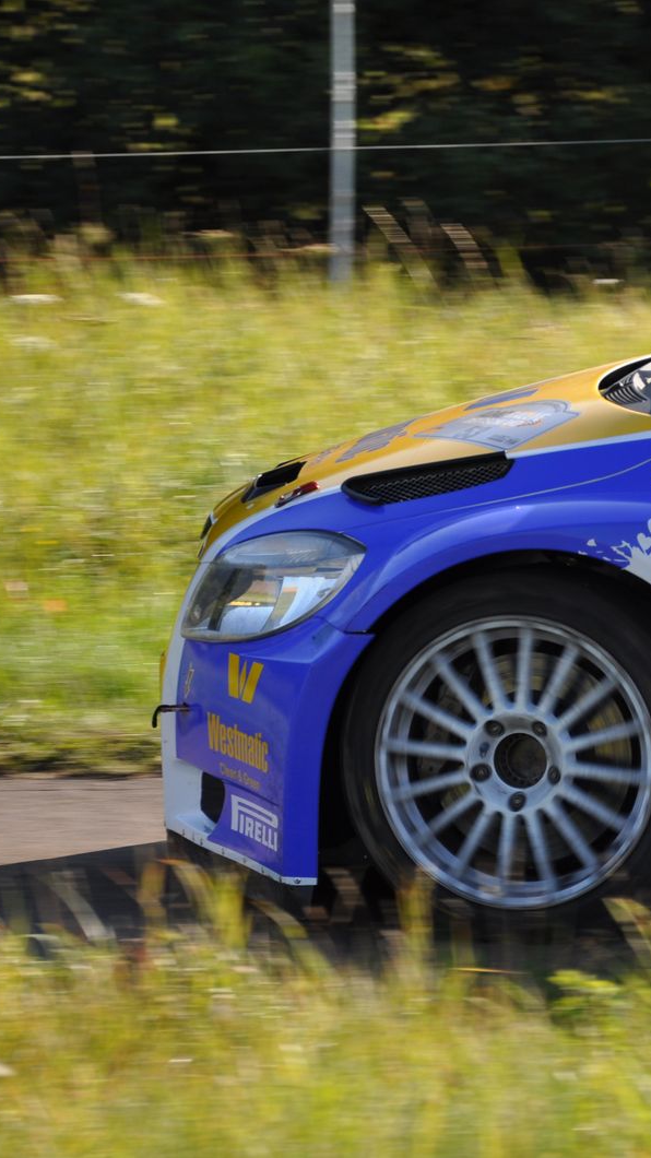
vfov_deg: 8.7
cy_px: 579
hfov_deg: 4.9
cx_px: 510
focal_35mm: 249
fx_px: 7637
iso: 220
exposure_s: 1/500
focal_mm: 105
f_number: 5.6
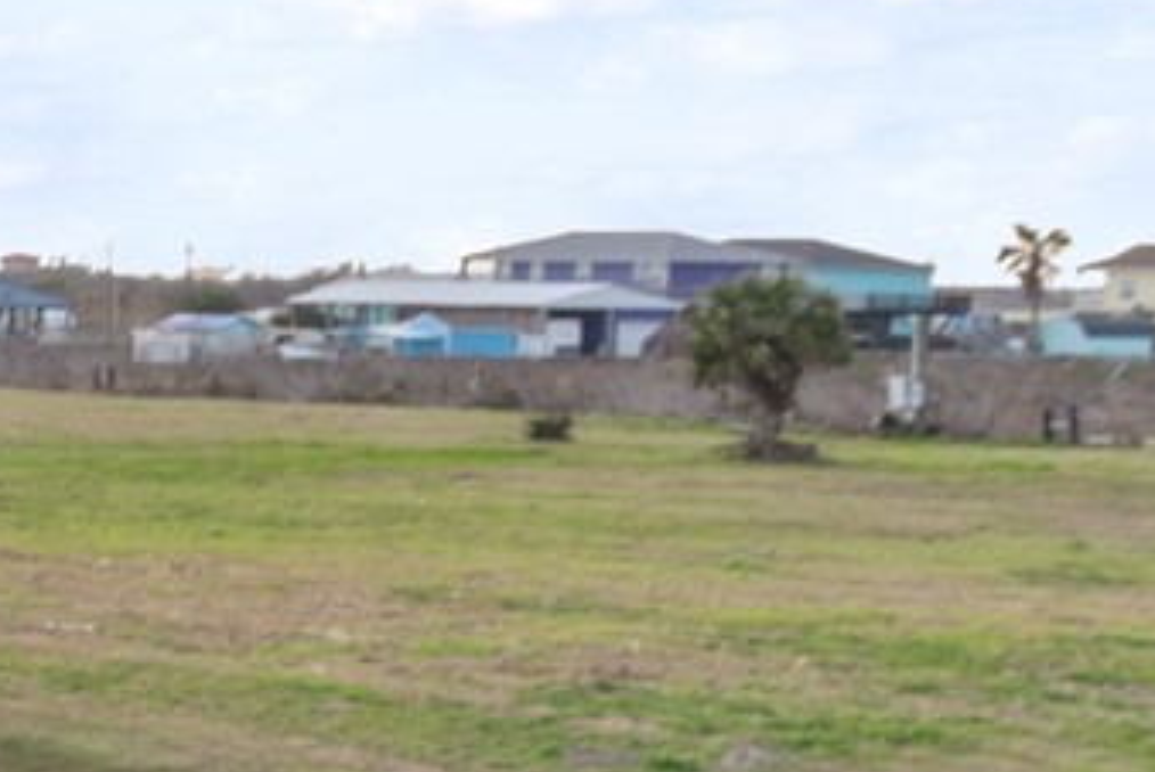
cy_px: 1605
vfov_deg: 8.4
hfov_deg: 10.0
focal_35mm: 154
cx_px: -2320
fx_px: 4945
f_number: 11
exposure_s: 1/30
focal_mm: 16
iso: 200
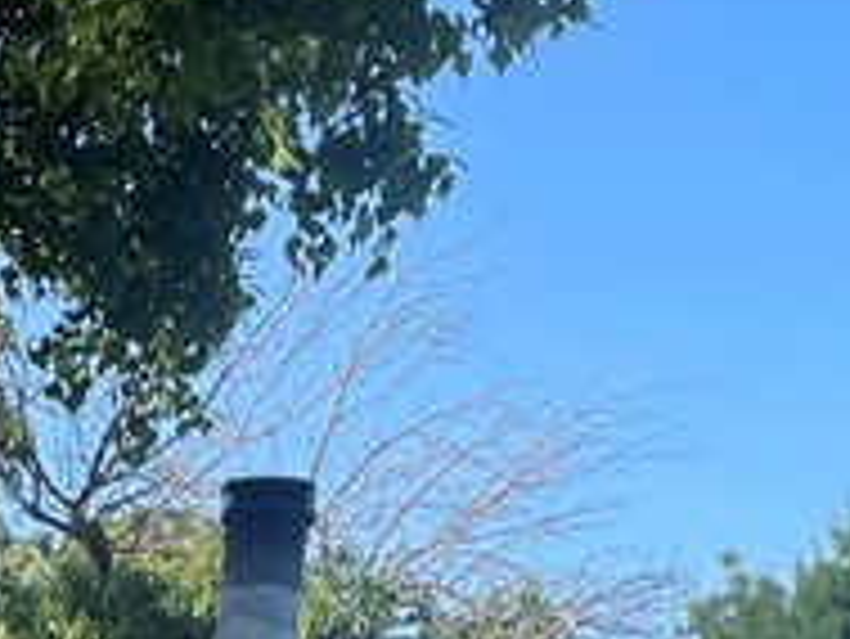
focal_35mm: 141
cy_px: 796
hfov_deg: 13.4
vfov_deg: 10.3
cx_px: -319
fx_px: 3464
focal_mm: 4.2
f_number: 1.6
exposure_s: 1/1490
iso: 32
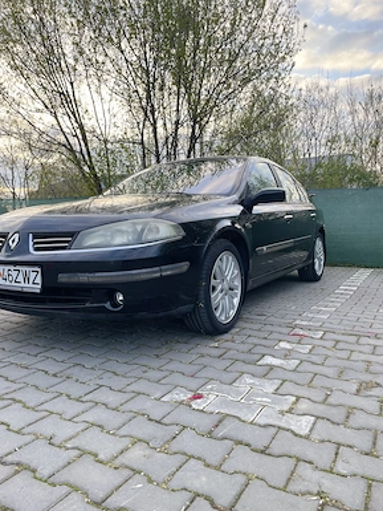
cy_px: 250
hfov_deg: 51.4
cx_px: 193
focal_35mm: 27
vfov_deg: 65.3
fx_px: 398
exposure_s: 1/340
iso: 50
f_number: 1.6
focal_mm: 4.2
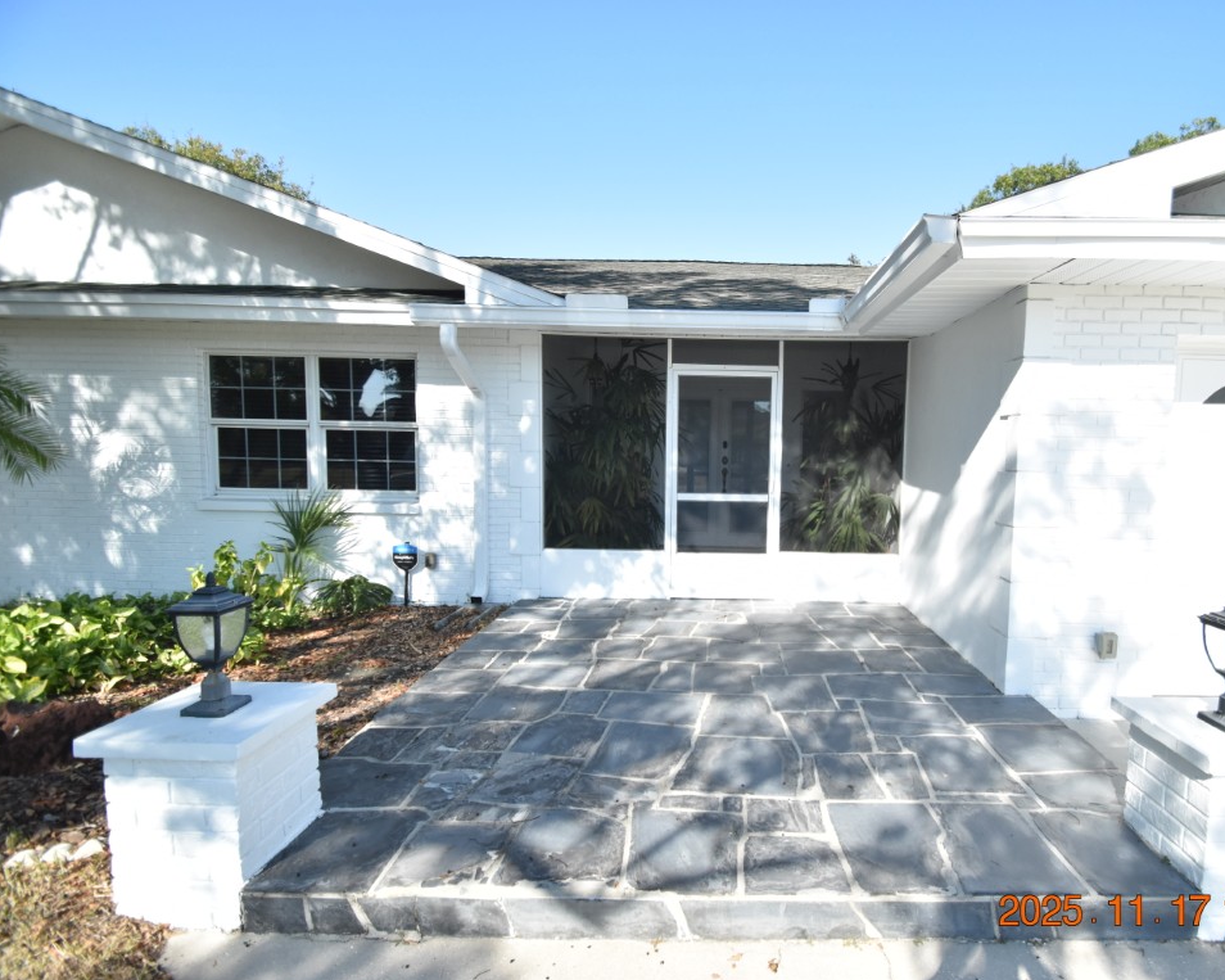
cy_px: 492
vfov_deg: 77.0
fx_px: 616
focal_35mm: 17
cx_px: 727
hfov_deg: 88.7
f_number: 3.5
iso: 800
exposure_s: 1/3000
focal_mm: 10
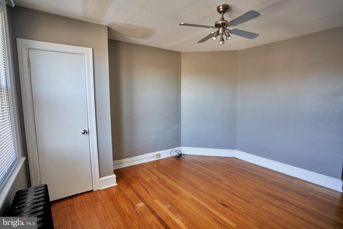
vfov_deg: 70.4
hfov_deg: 93.3
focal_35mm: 17
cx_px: 172
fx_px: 162
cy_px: 114
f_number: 3.2
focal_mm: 17
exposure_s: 1/320
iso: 2000
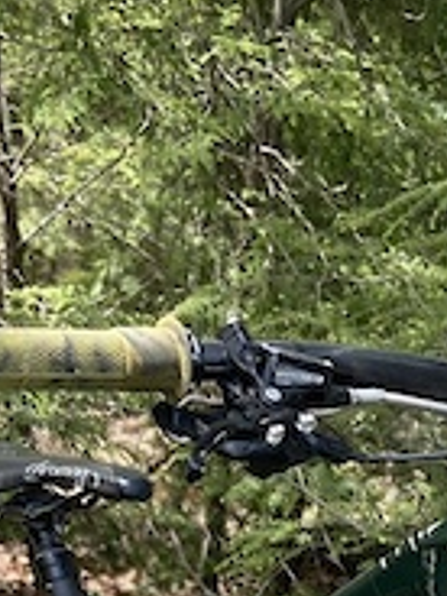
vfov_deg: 15.5
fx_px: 1946
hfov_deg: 12.8
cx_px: 528
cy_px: 998
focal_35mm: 113
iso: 32
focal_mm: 4.25
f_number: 1.8
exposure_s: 1/412
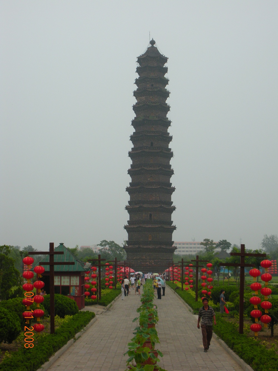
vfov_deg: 30.3
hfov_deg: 22.9
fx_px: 685
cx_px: 139
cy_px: 186
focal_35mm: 64
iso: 88
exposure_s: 1/668
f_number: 4.6
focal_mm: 11.2
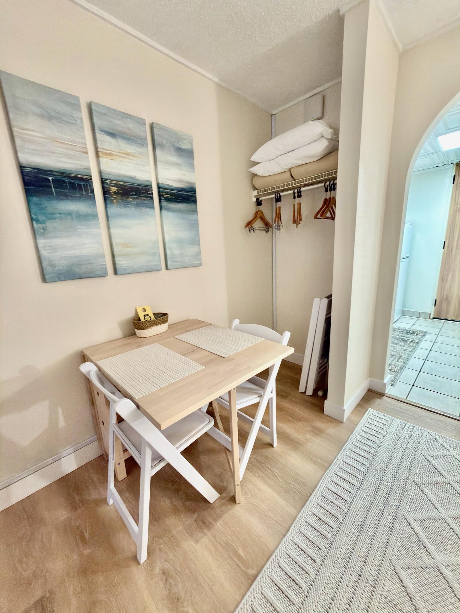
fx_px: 248
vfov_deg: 102.1
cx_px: 230
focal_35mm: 14
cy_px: 306
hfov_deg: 85.7
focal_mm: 2.22
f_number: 2.2
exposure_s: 1/30
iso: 200
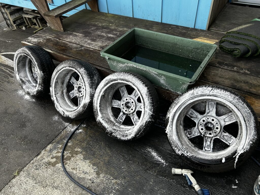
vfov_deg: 53.1
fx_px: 195
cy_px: 98
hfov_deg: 67.3
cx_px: 130
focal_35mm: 26
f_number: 1.5
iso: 50
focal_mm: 5.7
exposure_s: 1/454
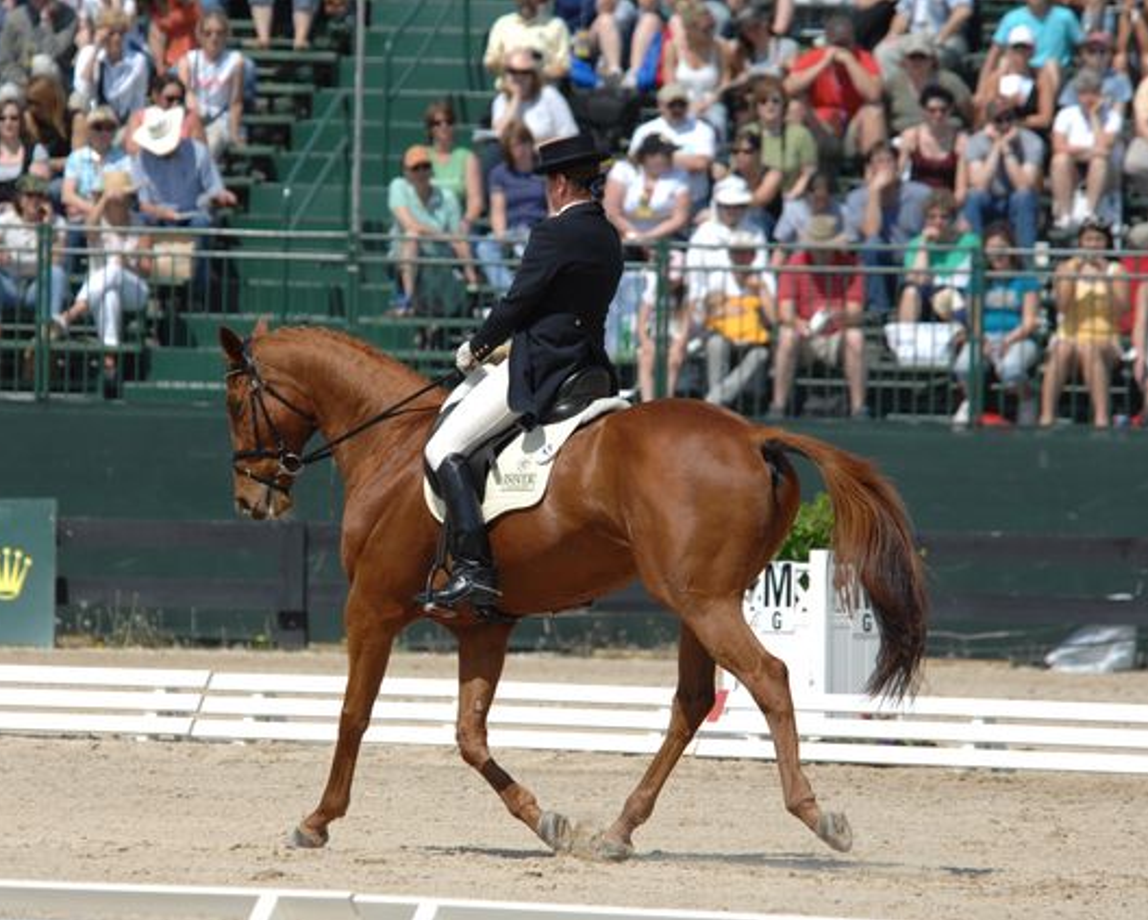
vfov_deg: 3.2
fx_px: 16216
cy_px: 460
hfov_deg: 4.1
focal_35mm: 477
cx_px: 487
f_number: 5.6
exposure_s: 1/1250
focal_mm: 280
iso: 200
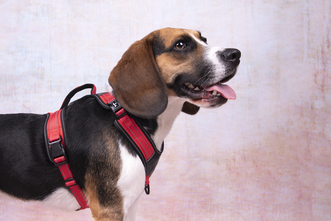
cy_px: 110
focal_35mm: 34
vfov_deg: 38.9
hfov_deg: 55.8
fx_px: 313
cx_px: 166
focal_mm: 34
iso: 250
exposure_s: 1/160
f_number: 11
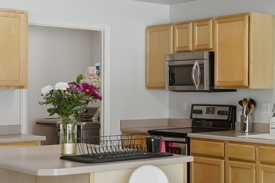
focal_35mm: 71
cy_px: 87
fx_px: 542
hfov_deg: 24.4
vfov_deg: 19.1
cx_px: 370
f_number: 9
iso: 250
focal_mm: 16
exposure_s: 1/500
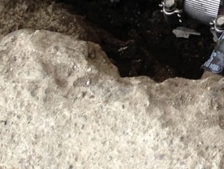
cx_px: 477
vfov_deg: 8.8
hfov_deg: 11.1
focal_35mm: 158
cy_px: -180
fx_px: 1023
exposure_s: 1/120
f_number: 2.4
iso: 50
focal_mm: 4.13
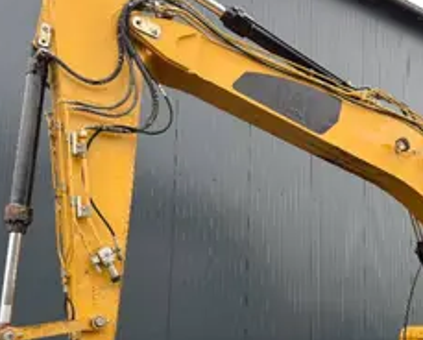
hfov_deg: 36.7
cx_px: 336
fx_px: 614
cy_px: 240
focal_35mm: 49
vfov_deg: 30.6
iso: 64
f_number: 1.78
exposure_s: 1/171
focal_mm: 6.76
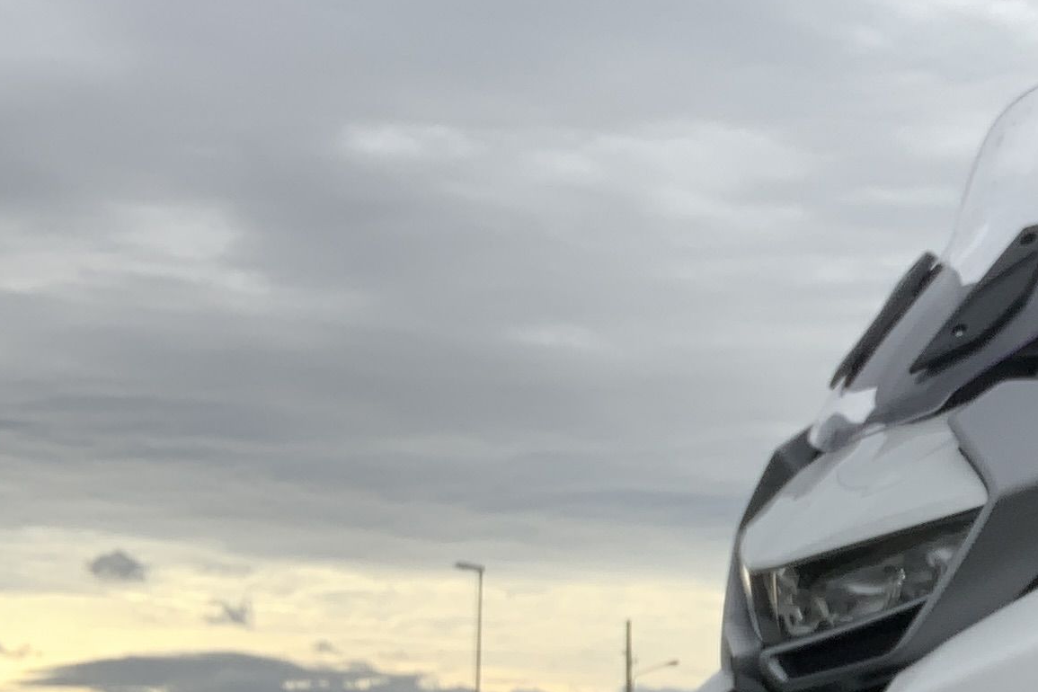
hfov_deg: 21.4
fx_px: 2566
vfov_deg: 15.3
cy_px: 512
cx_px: 1221
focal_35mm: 89
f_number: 2.2
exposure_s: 1/578
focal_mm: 2.87
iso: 16
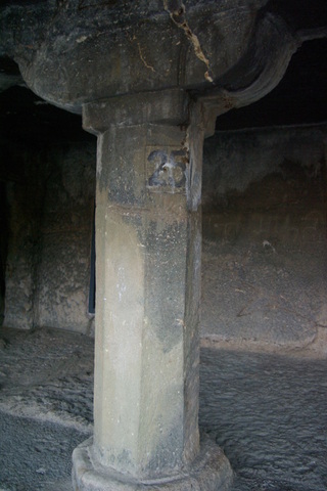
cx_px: 164
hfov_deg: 41.7
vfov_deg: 59.5
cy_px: 246
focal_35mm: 32
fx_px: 429
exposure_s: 1/20
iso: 800
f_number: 4
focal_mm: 21
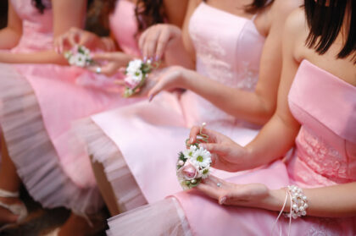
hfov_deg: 43.6
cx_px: 178
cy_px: 118
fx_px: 444
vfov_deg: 29.8
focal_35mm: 45
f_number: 1.4
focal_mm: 30
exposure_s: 1/60
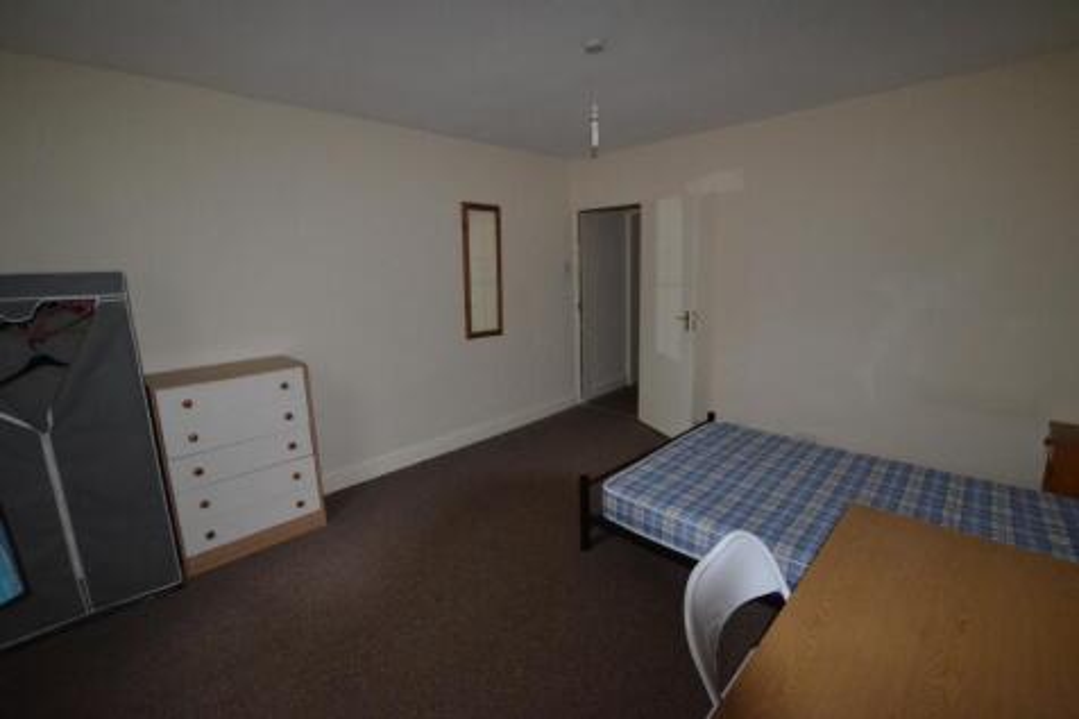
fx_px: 449
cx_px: 540
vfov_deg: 77.3
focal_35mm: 15
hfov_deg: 100.4
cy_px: 360
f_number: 9
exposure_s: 1/200
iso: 3200
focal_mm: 10
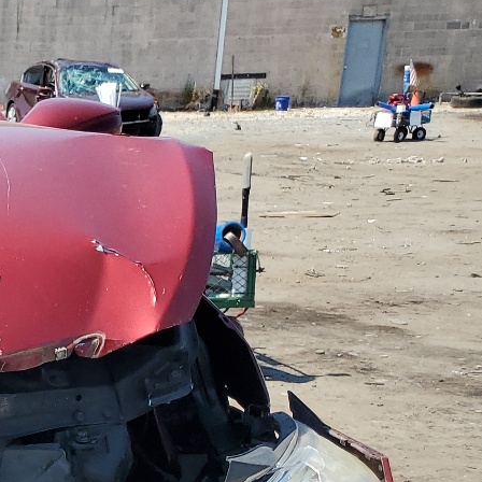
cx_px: -345
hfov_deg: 17.7
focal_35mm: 82
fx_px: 1292
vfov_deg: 20.4
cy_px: 493
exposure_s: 1/2000
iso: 50
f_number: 1.5
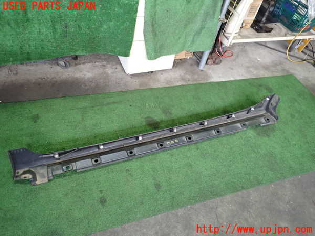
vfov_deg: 54.9
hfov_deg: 69.4
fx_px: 227
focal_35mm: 25
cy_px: 118
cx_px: 158
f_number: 2
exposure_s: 1/30
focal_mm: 4.5
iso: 250
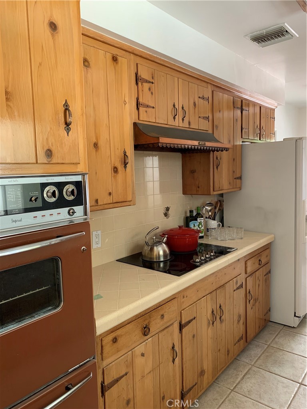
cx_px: 154
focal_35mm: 26
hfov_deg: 53.1
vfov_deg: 67.3
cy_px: 204
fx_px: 307
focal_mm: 4.25
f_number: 1.8
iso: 125
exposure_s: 1/60
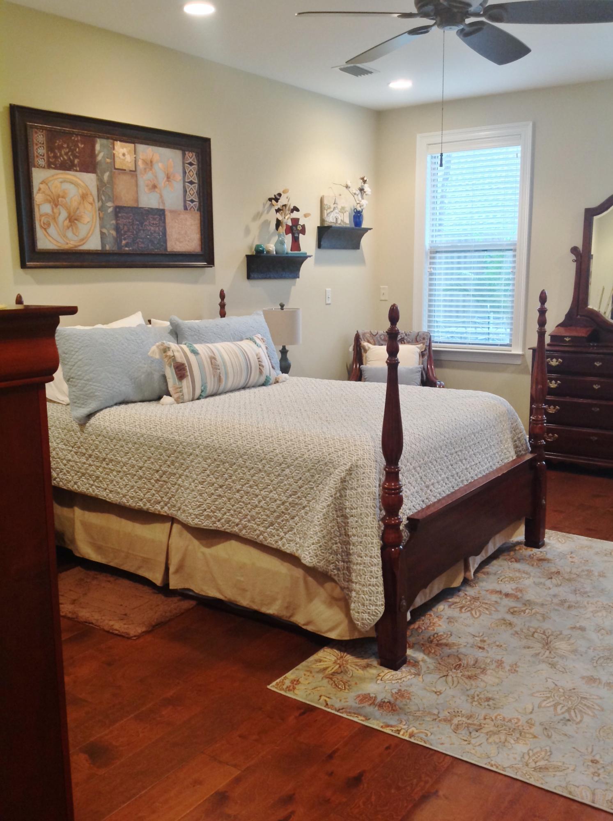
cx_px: 306
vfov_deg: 52.7
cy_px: 410
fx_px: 829
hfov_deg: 40.6
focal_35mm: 35
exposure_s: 1/15
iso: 100
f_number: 2.4
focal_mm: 4.28
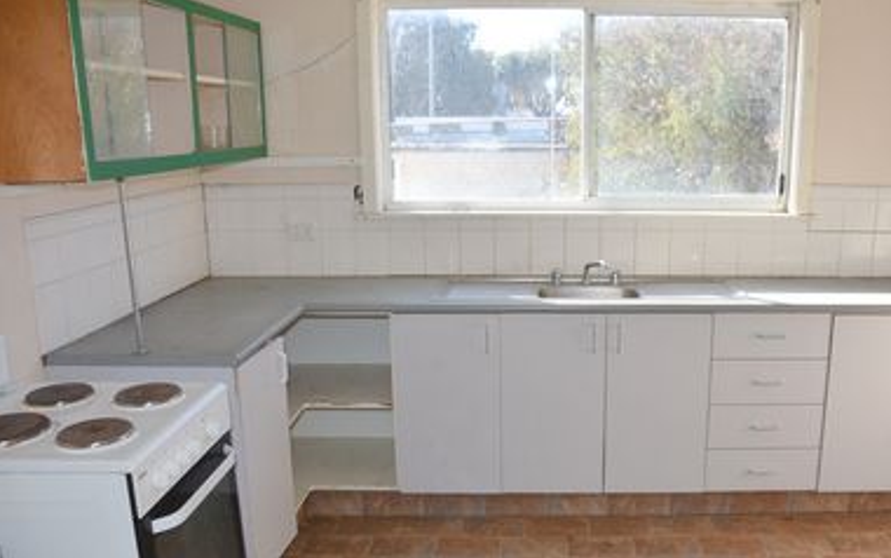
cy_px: 327
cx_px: 549
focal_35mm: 34
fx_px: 826
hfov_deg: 56.1
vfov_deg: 37.2
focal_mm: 18
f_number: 4
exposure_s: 1/250
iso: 100
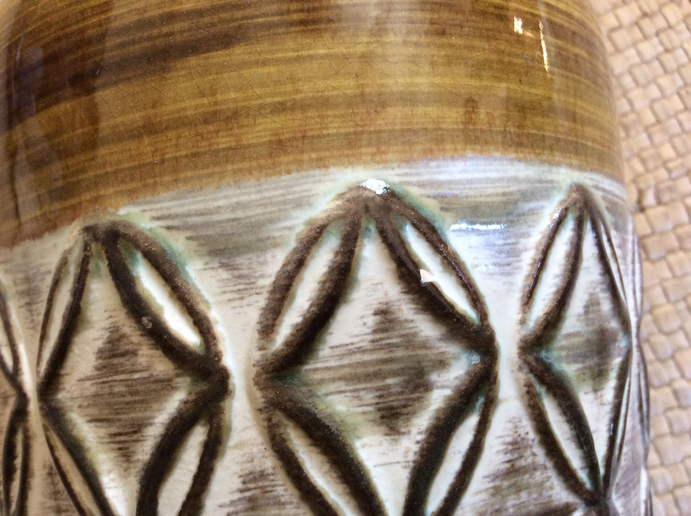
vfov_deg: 44.1
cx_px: 346
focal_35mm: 32
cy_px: 258
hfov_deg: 56.9
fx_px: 638
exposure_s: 1/25
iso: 100
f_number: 2.4
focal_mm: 3.3
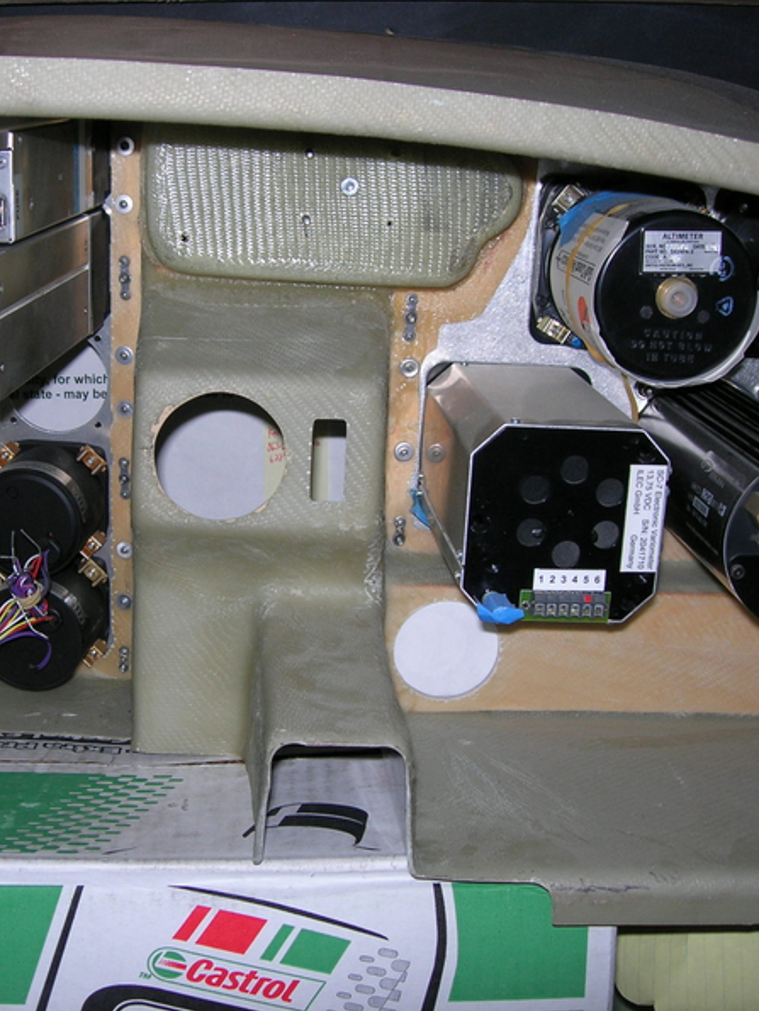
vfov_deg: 37.5
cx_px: 265
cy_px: 504
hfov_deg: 28.4
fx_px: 1491
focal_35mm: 51
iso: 64
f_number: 2.8
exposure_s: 1/60.1
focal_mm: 7.8
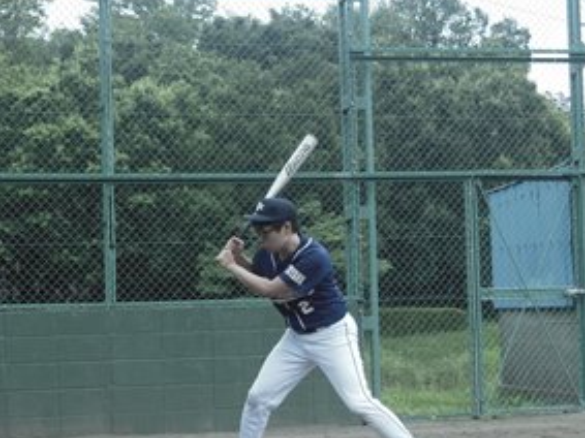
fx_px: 1605
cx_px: 215
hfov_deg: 20.6
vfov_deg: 15.5
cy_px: 267
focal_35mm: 95
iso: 125
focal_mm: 10.7
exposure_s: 1/250
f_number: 5
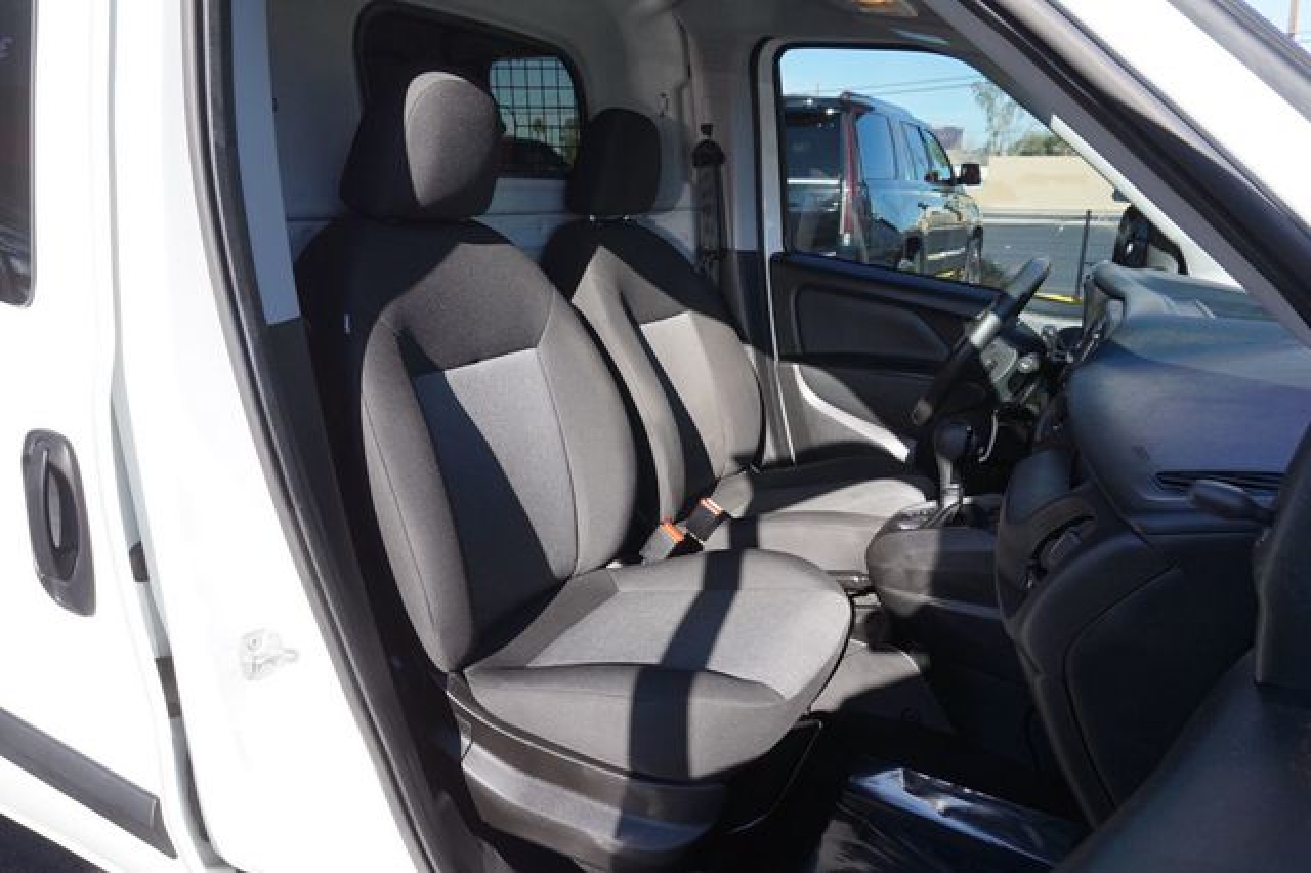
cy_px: 436
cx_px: 656
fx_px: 874
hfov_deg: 73.8
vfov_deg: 53.1
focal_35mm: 24
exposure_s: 1/100
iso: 100
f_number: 8
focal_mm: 16
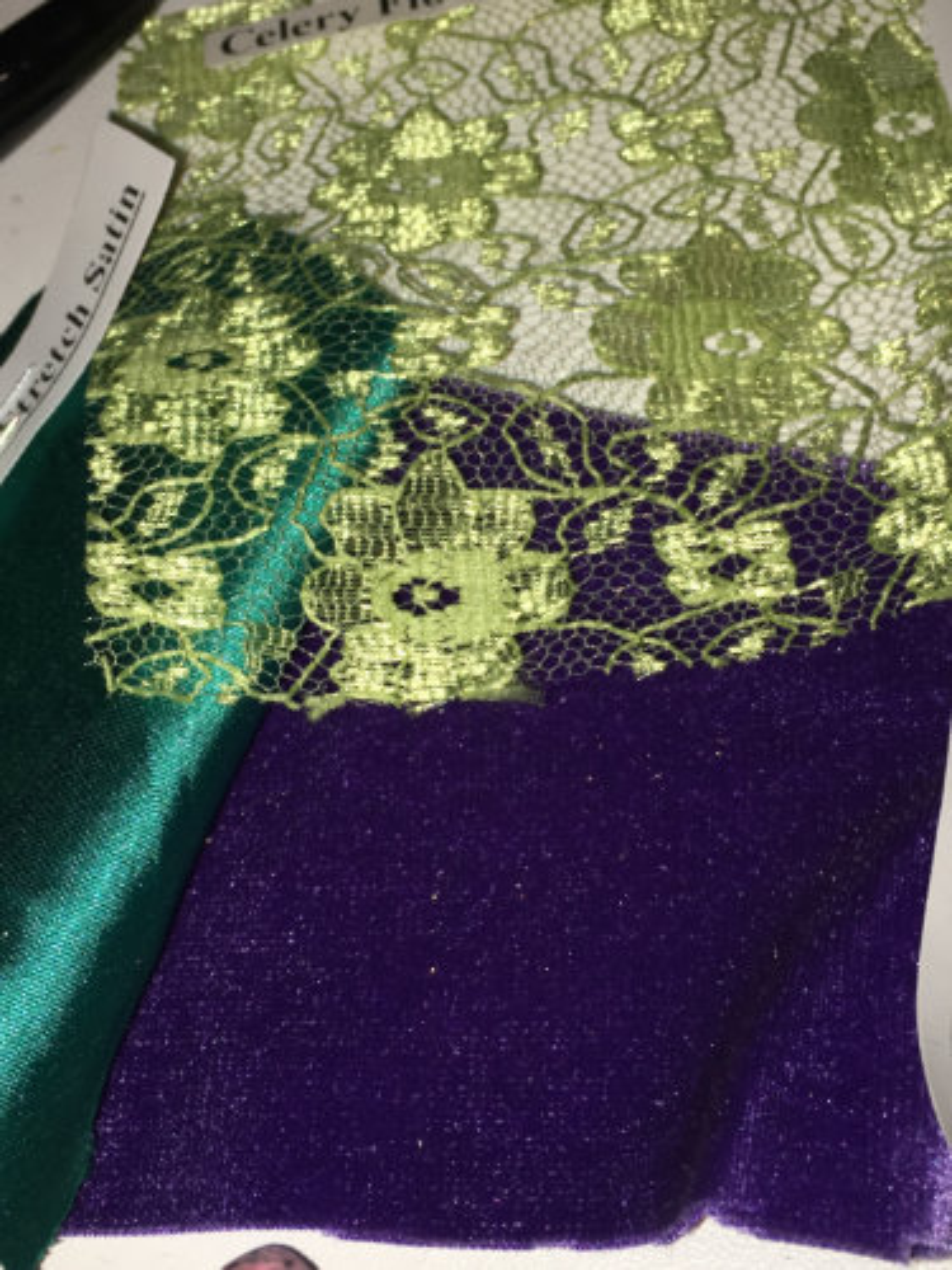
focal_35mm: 29
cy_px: 635
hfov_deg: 48.2
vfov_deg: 61.7
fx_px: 1063
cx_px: 476
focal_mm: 4.2
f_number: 2.2
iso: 25
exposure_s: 1/208
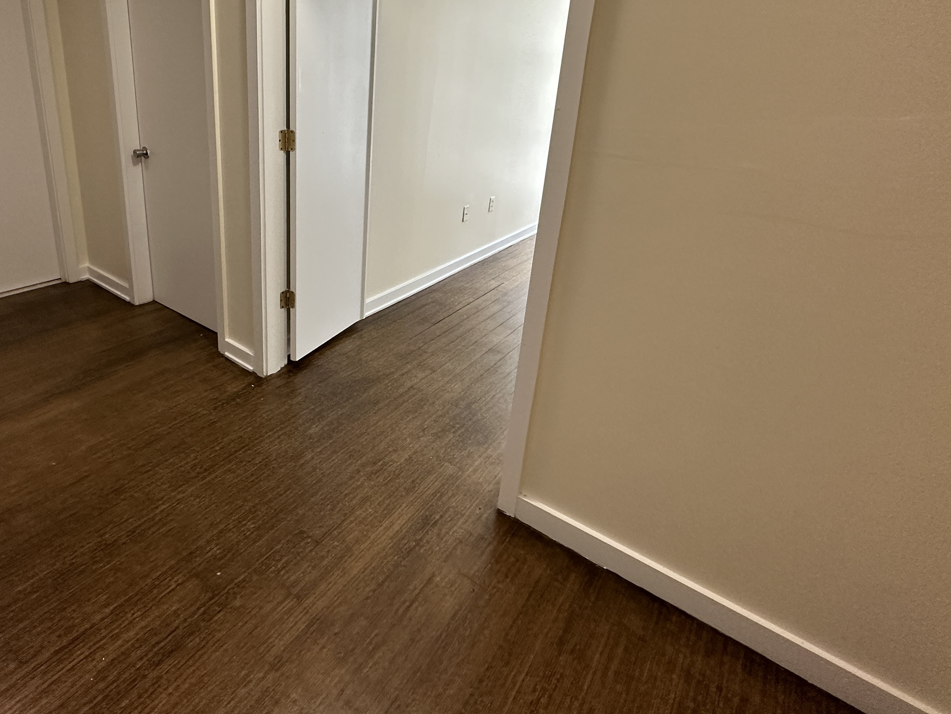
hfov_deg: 80.7
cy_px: 246
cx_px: 377
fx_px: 550
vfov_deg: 64.5
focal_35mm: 20
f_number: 2.2
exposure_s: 1/120
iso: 250
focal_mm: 2.22
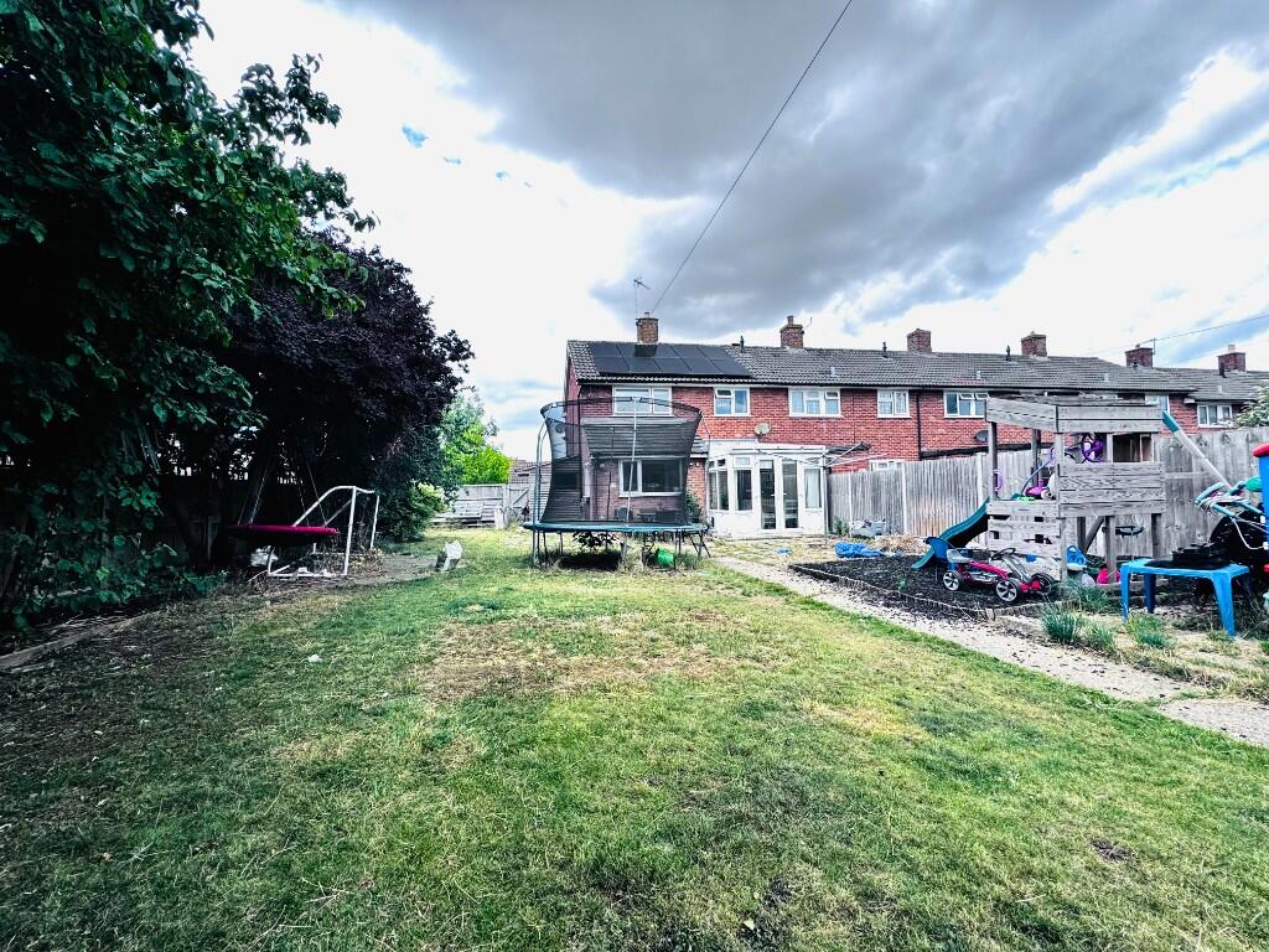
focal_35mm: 14
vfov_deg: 85.7
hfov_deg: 102.1
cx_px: 634
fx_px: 513
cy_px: 476
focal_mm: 2.22
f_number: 2.2
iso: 50
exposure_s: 1/1006
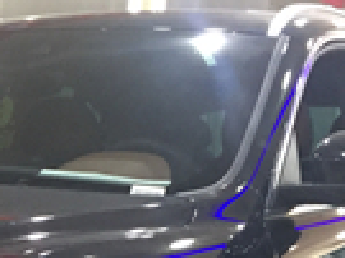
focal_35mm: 129
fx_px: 1285
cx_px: -110
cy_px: 416
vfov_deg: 10.9
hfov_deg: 14.6
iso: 200
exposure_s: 1/33
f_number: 2.2
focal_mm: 4.15
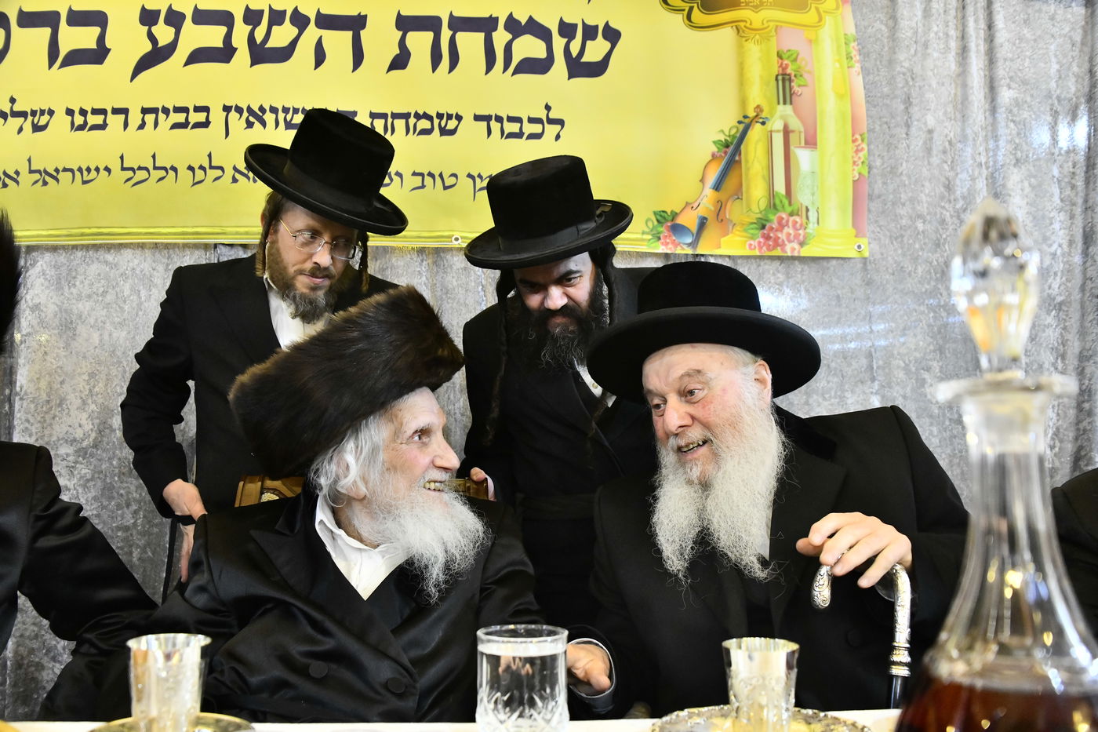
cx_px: 549
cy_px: 366
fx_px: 976
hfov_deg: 58.7
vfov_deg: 41.1
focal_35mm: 32
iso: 4000
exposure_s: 1/100
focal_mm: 32
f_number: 5.6
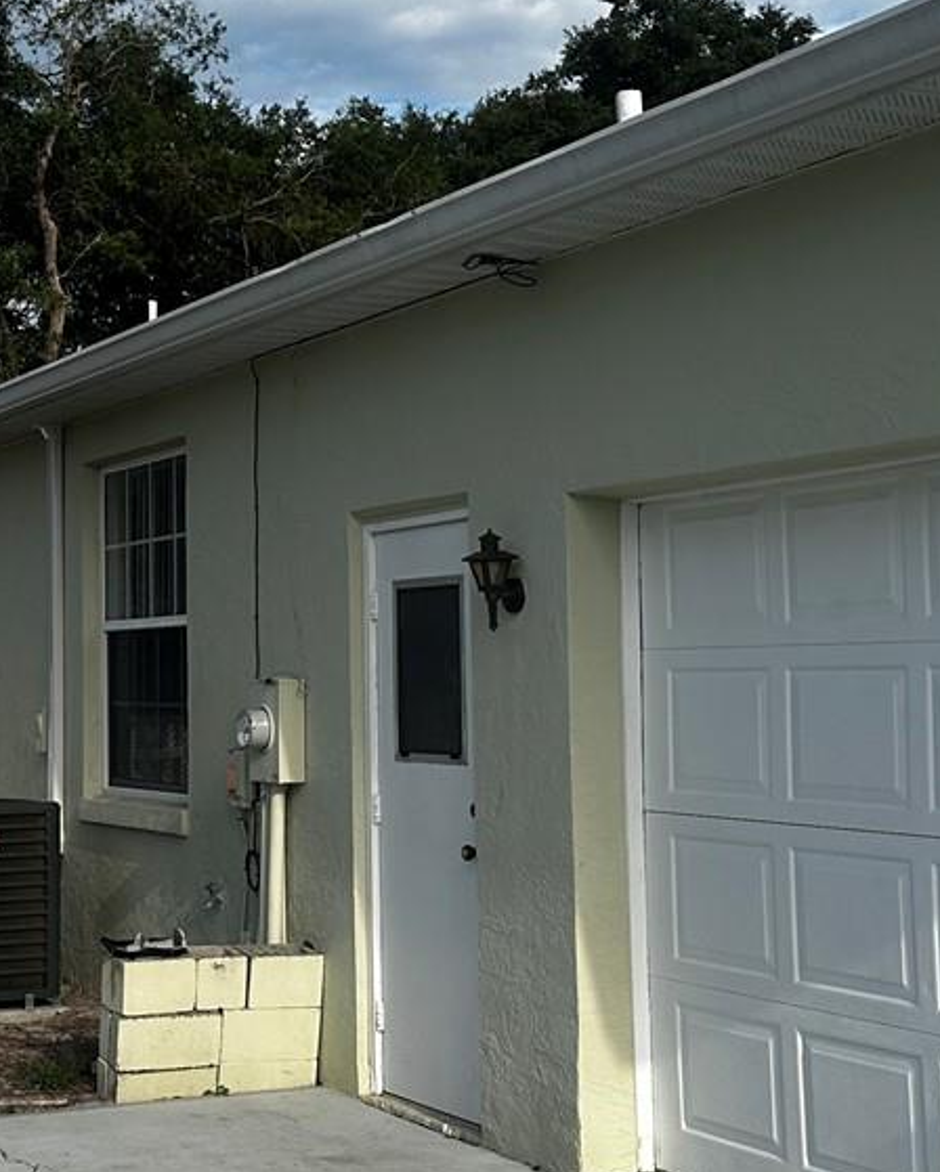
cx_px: 193
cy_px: 495
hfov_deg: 22.5
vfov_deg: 28.2
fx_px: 2327
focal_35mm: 67
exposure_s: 1/5263
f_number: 1.78
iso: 80
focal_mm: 6.86
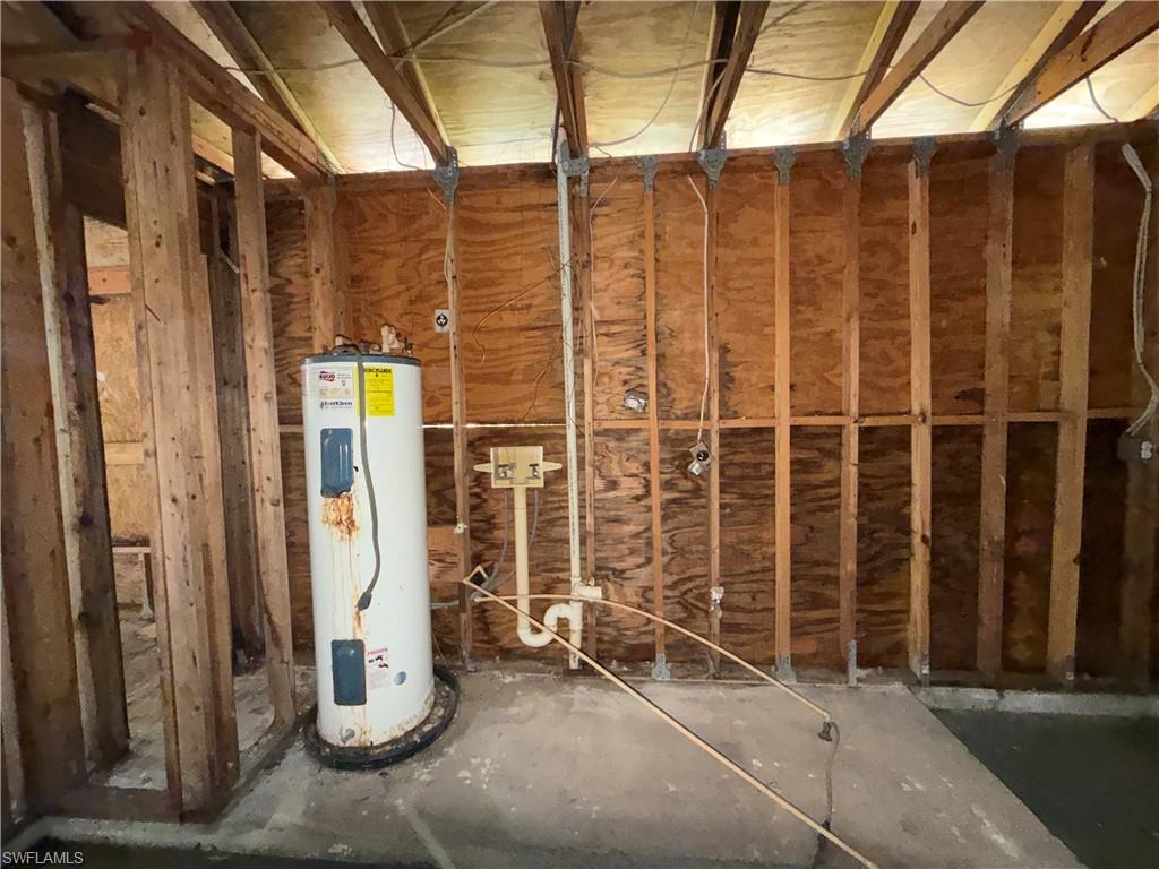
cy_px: 434
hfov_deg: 102.1
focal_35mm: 14
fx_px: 469
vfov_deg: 85.7
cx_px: 580
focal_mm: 2.22
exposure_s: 1/30
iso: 1000
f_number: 2.2
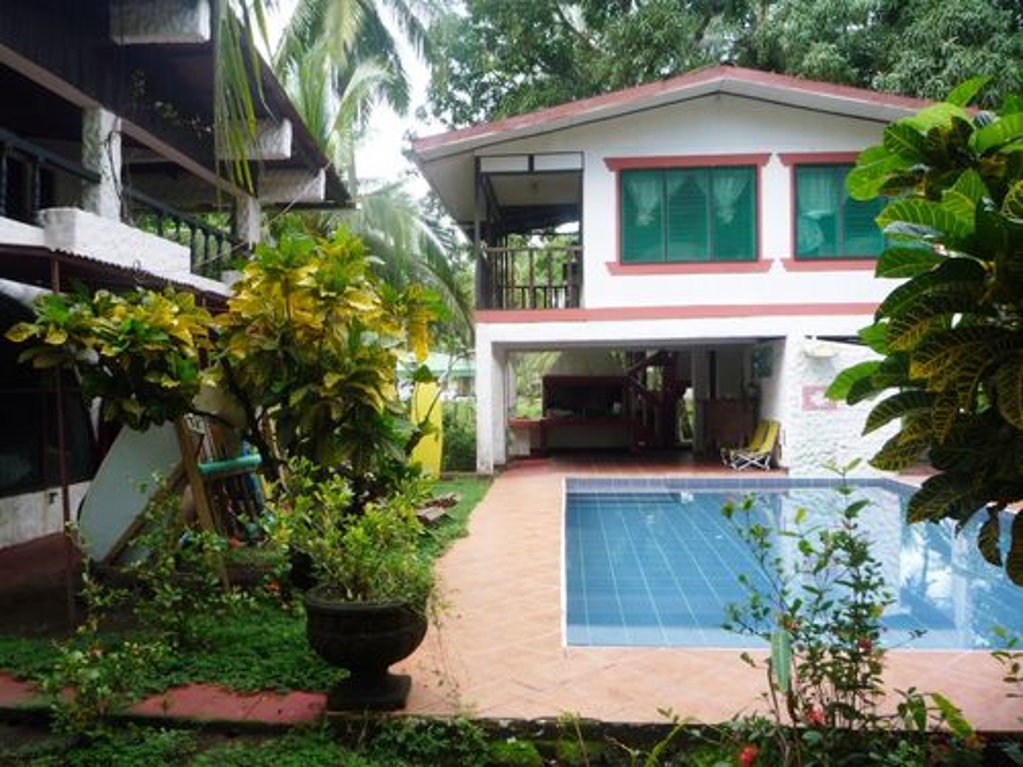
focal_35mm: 30
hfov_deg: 60.0
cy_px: 384
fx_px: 887
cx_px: 512
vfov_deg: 46.8
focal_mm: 5.2
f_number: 4
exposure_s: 1/200
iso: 100
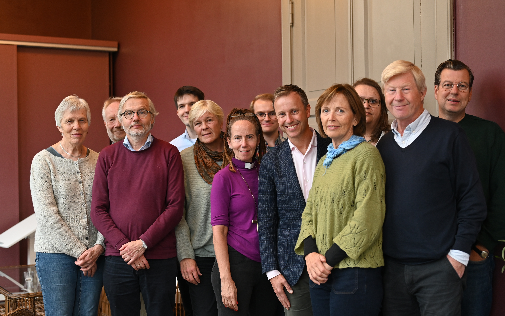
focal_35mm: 51
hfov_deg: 39.6
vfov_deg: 25.3
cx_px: 253
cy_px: 151
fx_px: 702
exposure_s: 1/125
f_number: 2.8
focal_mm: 50
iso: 1600
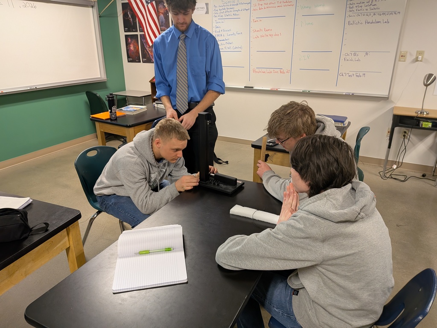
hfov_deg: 71.6
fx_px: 303
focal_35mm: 24
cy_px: 164
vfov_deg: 56.8
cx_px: 218
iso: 116
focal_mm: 4.53
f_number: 1.7
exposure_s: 1/40
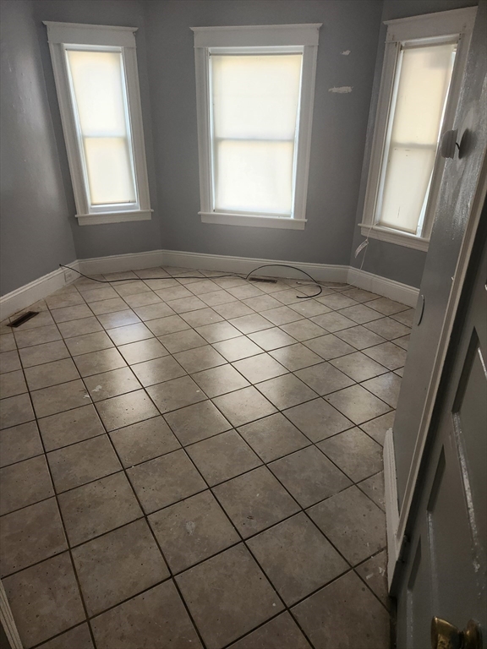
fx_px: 431
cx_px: 244
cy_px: 324
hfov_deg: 58.9
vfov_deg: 73.9
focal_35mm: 23
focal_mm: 5.4
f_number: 1.8
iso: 250
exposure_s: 1/180
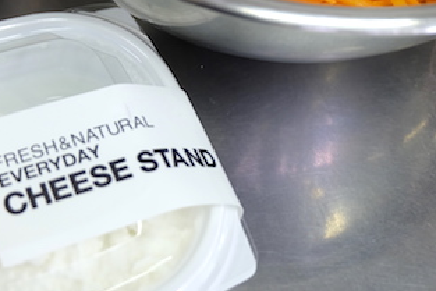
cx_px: 121
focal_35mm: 67
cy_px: 40
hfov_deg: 29.7
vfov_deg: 20.0
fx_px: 812
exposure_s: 1/30
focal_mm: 23.2
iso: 400
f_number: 4.2
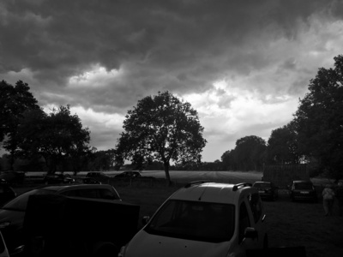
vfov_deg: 48.2
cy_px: 128
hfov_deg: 61.7
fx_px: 287
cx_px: 172
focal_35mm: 29
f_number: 2.2
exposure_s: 1/208
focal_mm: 4.15
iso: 25
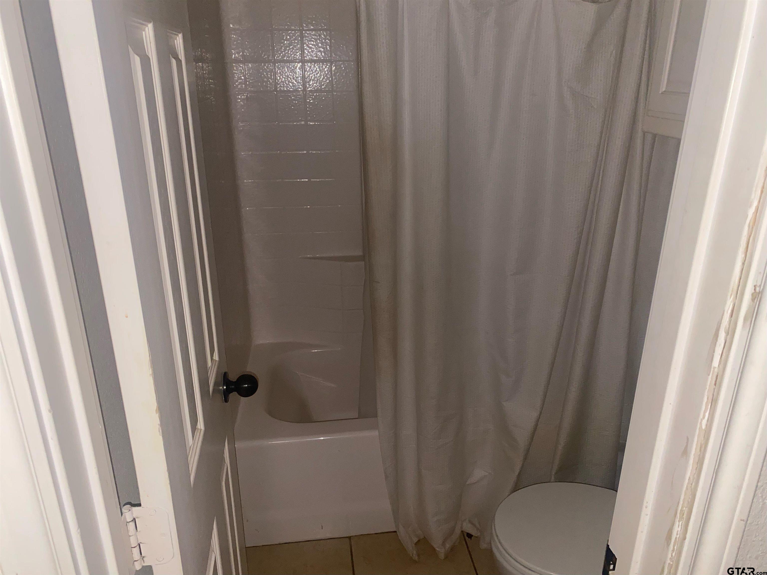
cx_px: 384
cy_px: 288
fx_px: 576
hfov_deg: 67.3
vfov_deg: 53.1
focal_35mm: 26
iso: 64
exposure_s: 1/36
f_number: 1.8
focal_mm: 4.25
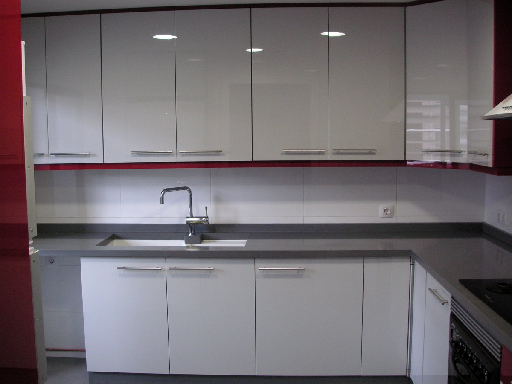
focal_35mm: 38
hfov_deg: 49.0
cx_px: 256
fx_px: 562
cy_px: 192
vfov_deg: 37.7
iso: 125
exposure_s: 1/45
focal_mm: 6.3
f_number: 3.3
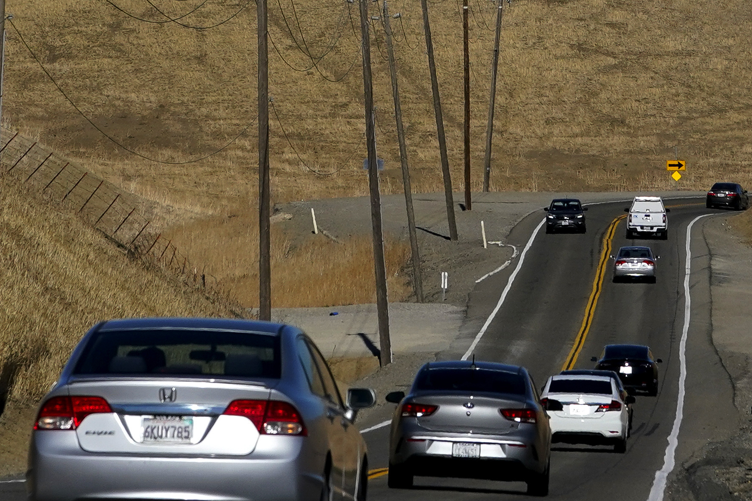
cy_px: -238
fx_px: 8709
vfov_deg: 3.3
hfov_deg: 4.9
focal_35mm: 417
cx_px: 579
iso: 400
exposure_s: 1/2500
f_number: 8
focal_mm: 126
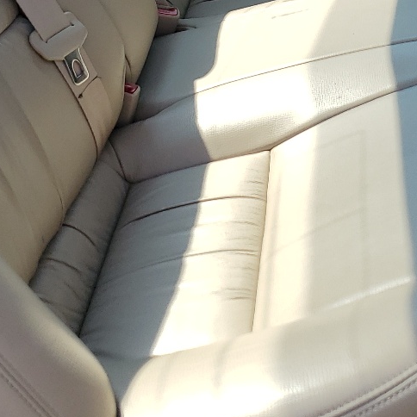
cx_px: 328
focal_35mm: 76
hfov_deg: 22.5
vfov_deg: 21.3
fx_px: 1036
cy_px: -76
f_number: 1.5
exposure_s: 1/1000
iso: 50
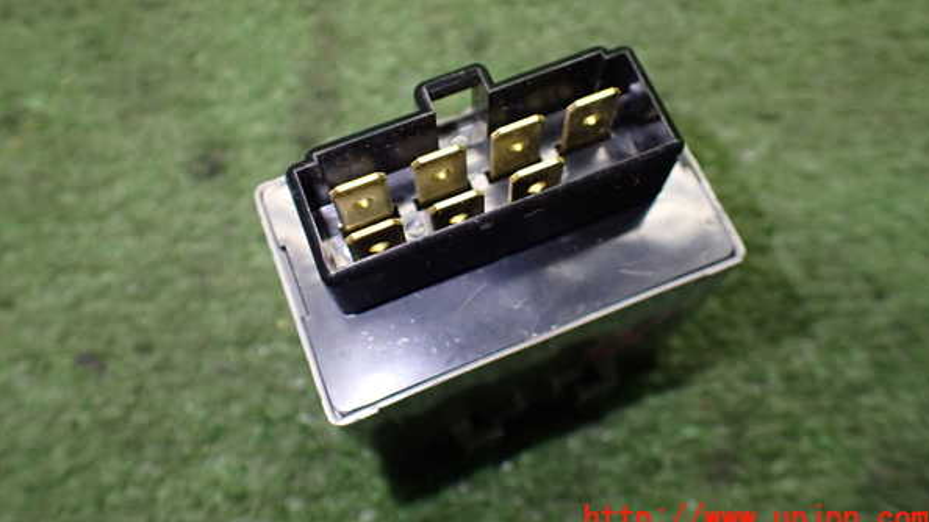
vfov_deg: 35.4
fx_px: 813
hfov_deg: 59.5
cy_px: 188
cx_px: 468
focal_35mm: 33
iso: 640
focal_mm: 5.4
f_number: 2.3
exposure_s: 1/125
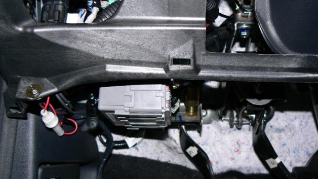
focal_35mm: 40
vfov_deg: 29.7
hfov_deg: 50.5
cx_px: 160
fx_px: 337
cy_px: 86
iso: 100
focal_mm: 6
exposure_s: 1/30
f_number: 2.8
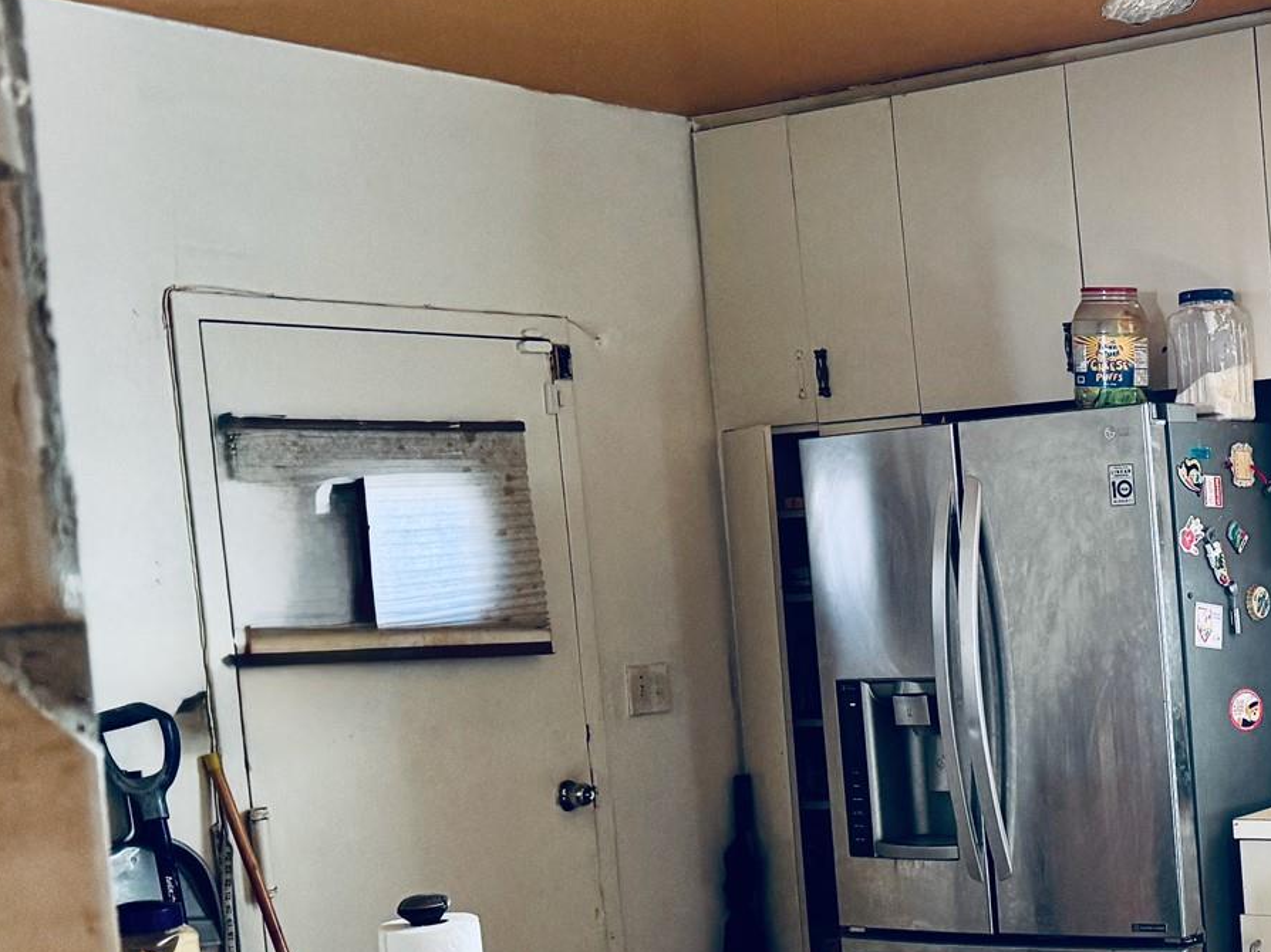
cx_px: 1402
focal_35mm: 55
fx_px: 2019
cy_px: 652
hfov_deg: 31.1
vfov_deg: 26.4
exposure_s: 1/109
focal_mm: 6.76
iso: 200
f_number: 1.78
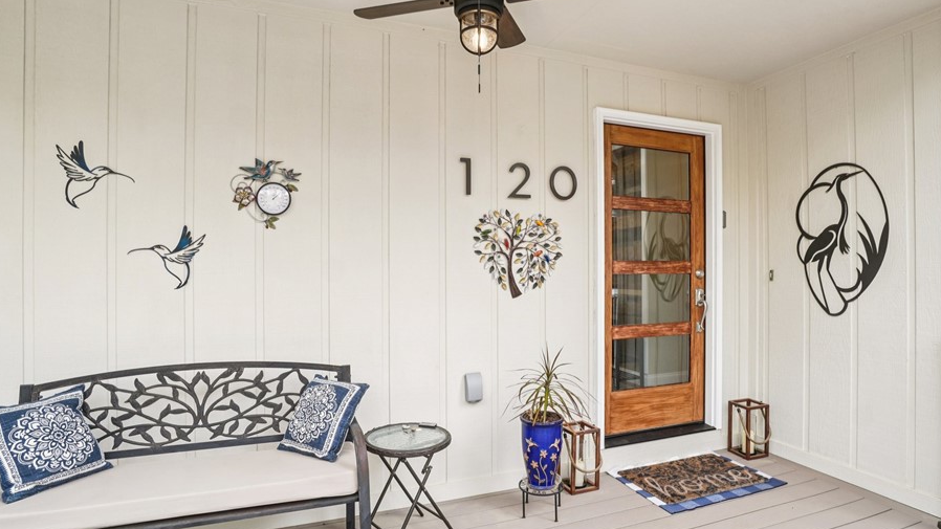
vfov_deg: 58.3
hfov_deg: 89.5
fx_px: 474
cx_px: 495
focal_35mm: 19
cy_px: 285
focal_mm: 10
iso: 100
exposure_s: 1/30
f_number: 8
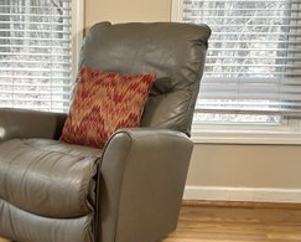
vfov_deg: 23.2
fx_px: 589
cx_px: 101
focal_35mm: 66
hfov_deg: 28.5
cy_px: 142
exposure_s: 1/60
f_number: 1.78
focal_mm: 6.86
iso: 80
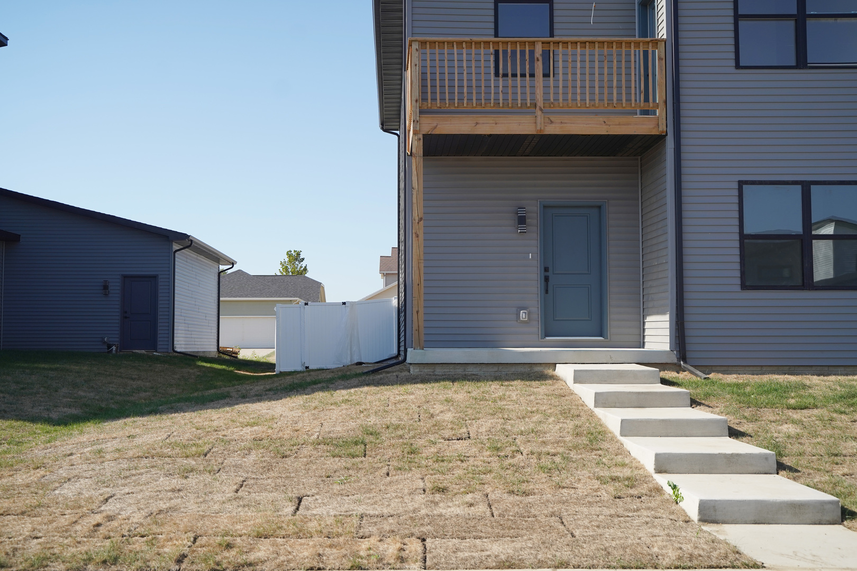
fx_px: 1000
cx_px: 428
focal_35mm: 42
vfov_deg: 31.9
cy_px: 286
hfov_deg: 46.4
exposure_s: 1/2000
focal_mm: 42
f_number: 4
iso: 320
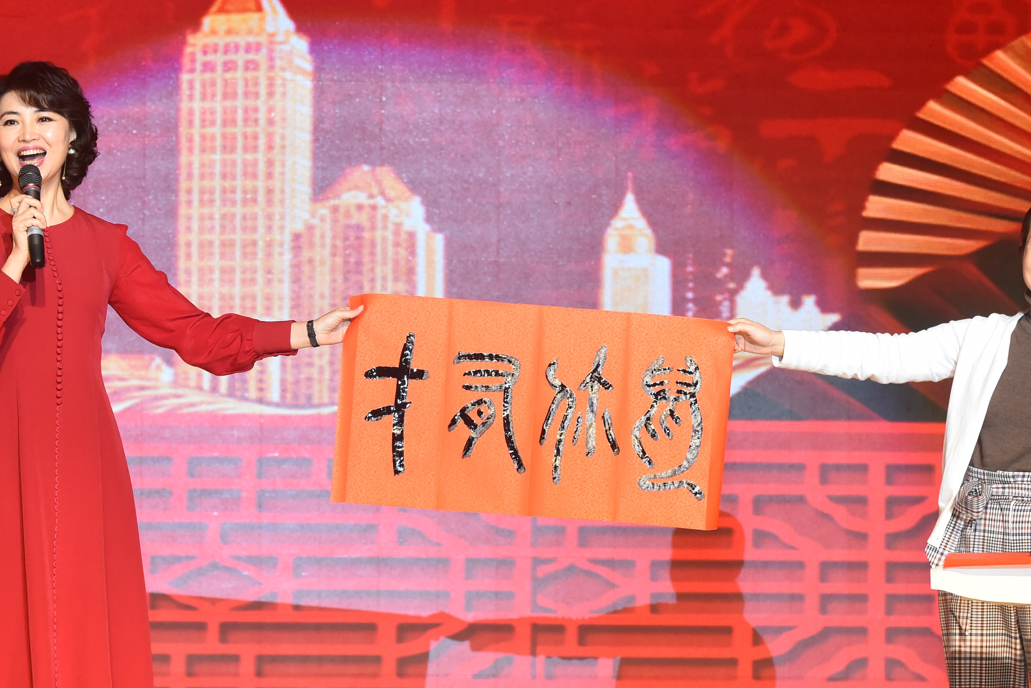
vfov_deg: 7.0
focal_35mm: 196
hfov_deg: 10.5
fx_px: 5613
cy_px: 335
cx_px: 492
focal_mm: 102
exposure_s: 1/320
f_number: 4.5
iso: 1600
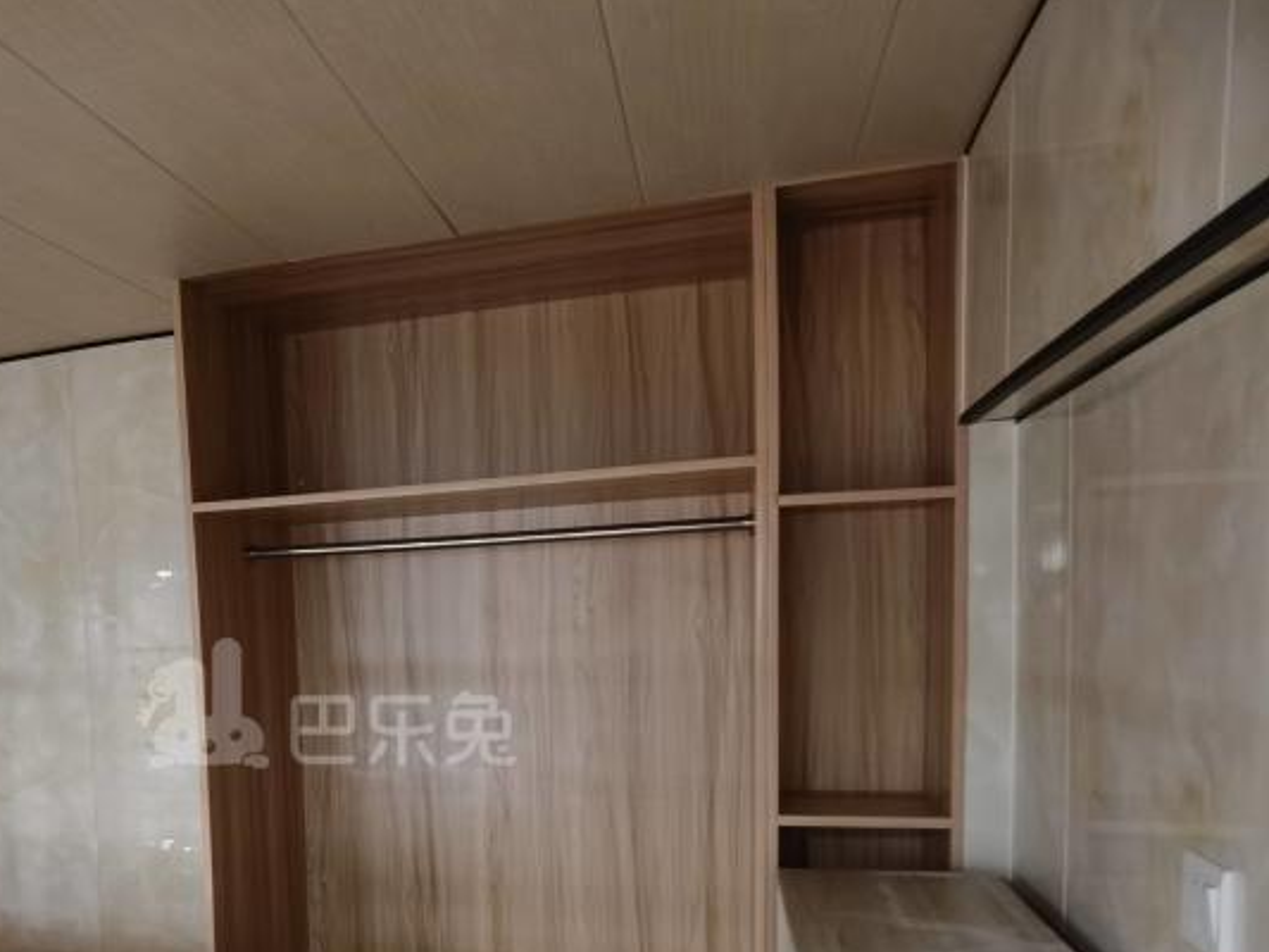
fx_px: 990
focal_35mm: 27
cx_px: 326
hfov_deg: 61.8
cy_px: 704
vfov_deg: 49.5
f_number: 1.8
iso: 800
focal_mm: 4.4
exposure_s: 1/20
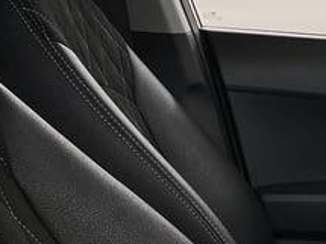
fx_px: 1026
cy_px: 245
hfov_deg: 15.1
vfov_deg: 13.4
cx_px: 626
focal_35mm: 109
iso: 50
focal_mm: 4.2
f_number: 1.6
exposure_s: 1/100
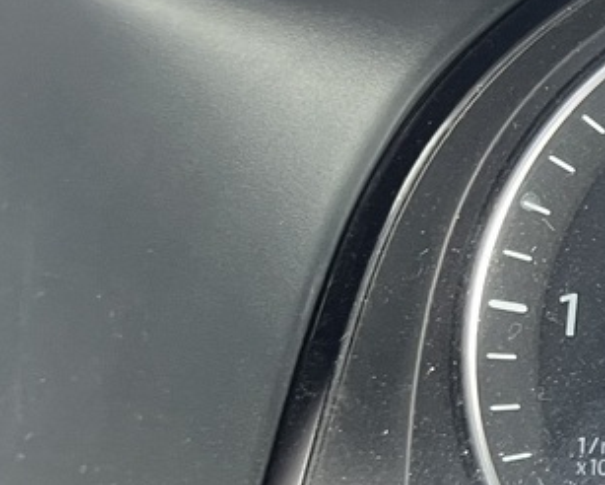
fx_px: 2132
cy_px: 266
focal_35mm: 119
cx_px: 1415
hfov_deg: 12.8
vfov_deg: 13.0
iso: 125
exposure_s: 1/83
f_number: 1.6
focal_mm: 5.1
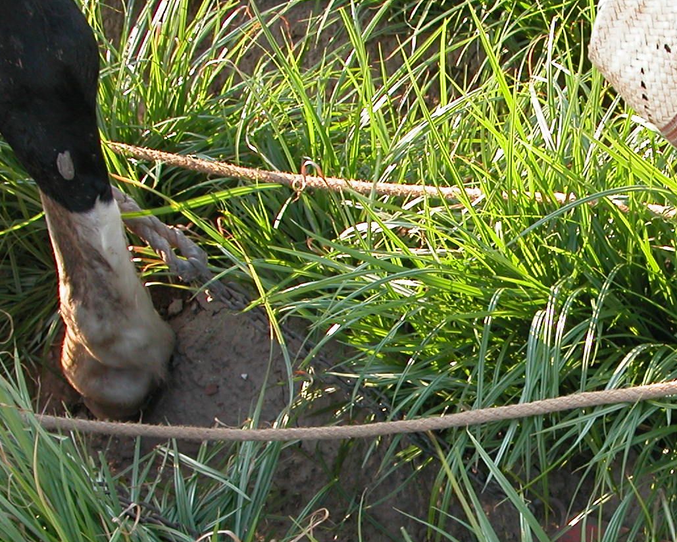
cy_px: 378
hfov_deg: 22.2
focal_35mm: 85
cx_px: 547
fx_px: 1703
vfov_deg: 18.0
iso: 100
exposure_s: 1/95.9
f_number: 4
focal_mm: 8.9
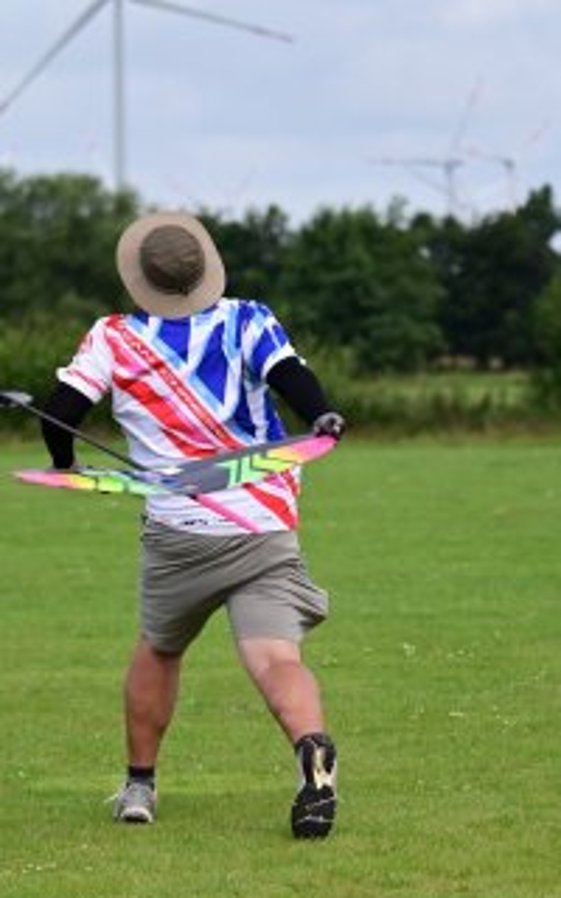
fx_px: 6385
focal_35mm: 261
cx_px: 271
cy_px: 460
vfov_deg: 8.0
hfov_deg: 5.0
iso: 1000
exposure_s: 1/4000
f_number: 5.3
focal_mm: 165
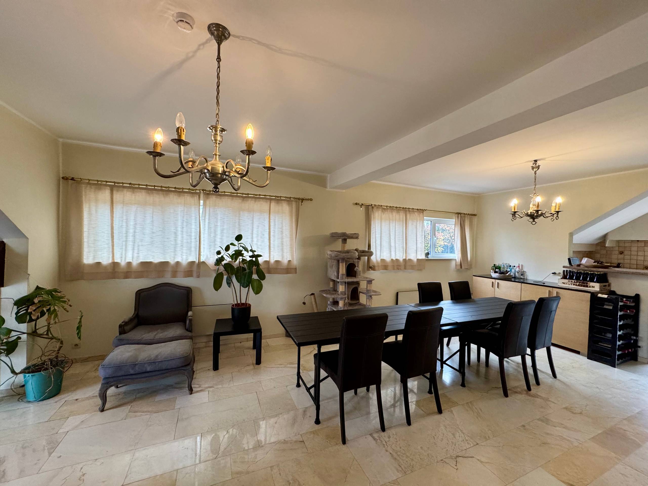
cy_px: 243
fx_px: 262
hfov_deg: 102.1
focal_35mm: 14
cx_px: 324
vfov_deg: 85.7
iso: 250
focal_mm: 2.22
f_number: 2.2
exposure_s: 1/100
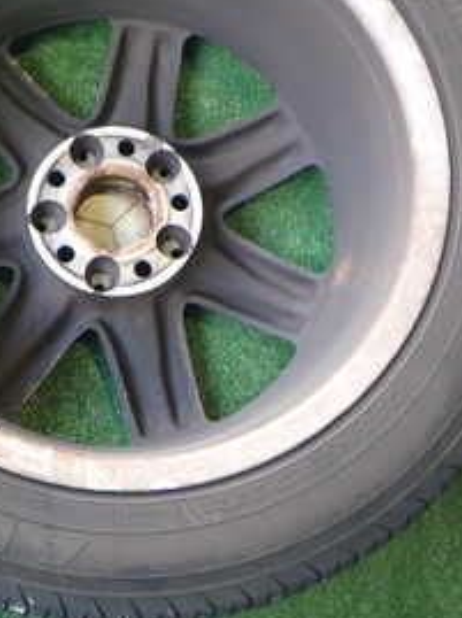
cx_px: 85
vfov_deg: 28.8
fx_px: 1195
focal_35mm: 67
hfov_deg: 21.6
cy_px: 195
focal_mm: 5.4
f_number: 2.3
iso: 200
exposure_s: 1/40
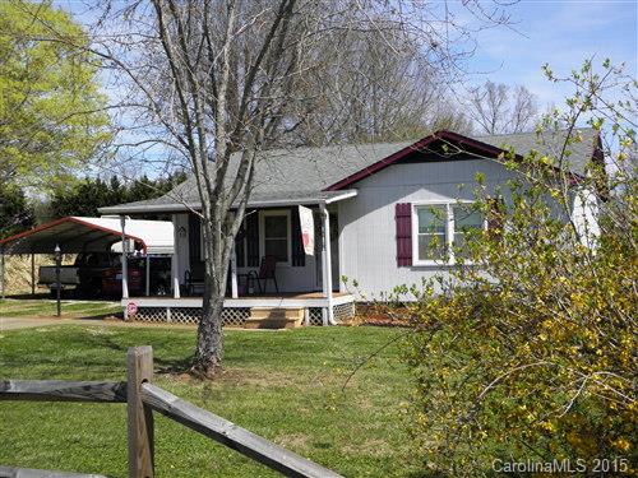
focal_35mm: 44
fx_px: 811
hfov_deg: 42.9
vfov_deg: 32.9
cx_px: 319
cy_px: 239
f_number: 7.8
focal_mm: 7.9
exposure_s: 1/200
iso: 100
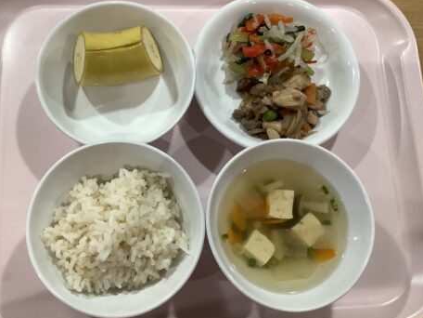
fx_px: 415
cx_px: 199
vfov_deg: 41.8
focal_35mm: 34
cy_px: 157
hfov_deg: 53.9
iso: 125
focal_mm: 3.3
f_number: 2.4
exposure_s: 1/60
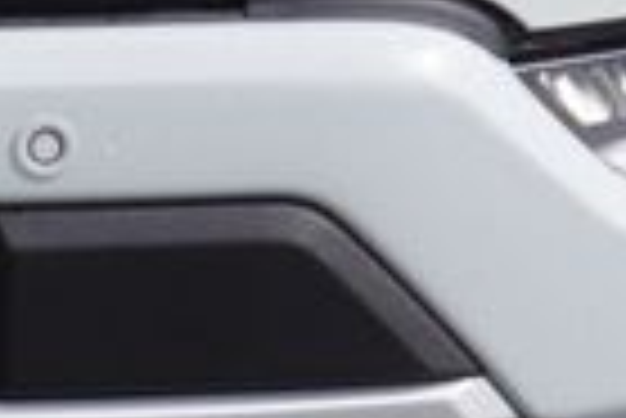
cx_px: -513
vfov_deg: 5.4
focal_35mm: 254
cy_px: -279
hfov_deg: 7.8
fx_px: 4416
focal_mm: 23
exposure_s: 1/160
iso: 100
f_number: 10
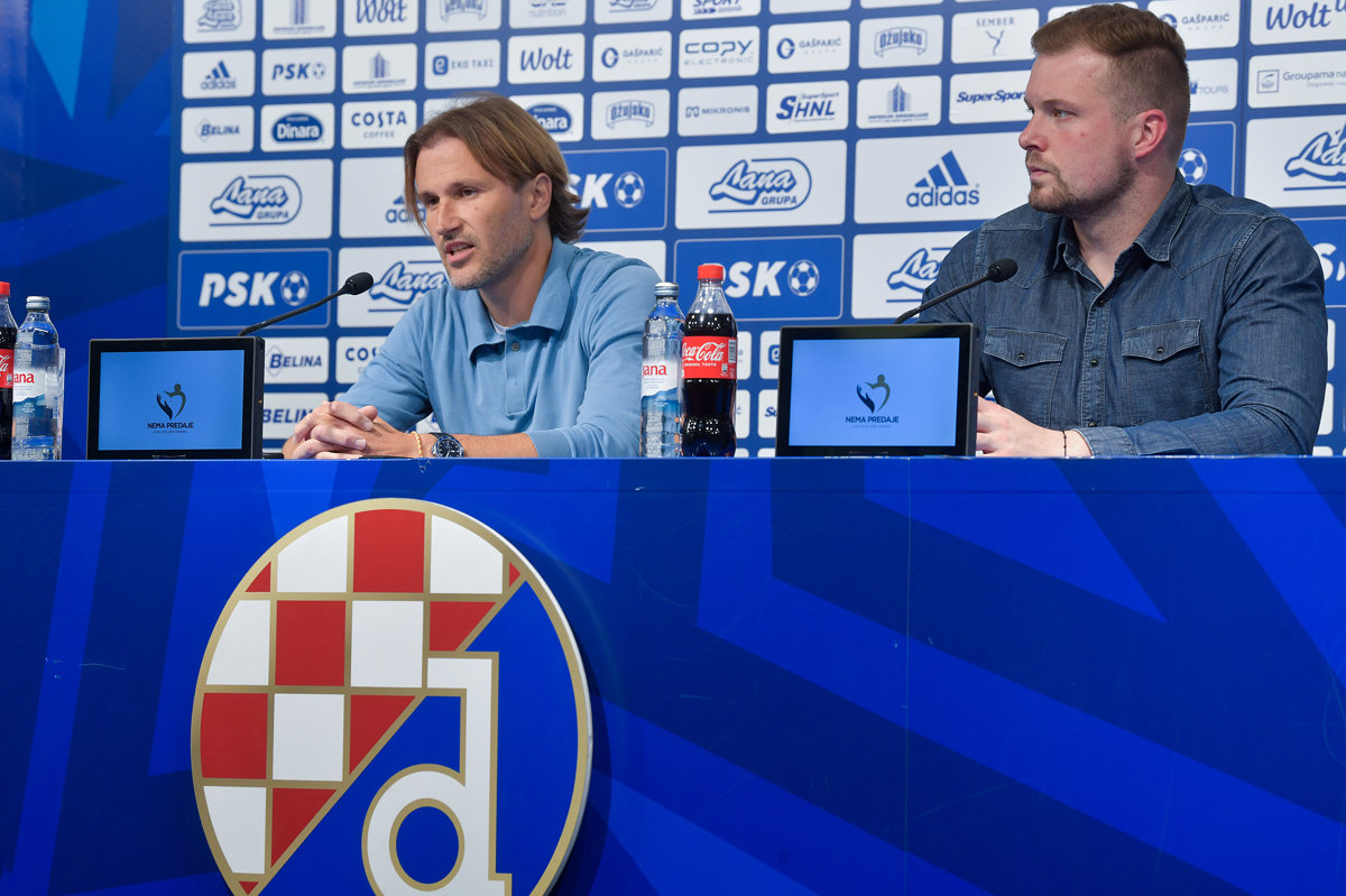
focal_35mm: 122
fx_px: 4559
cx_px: 673
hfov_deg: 16.8
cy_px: 448
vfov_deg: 11.2
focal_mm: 122
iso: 800
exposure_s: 1/125
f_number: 7.1
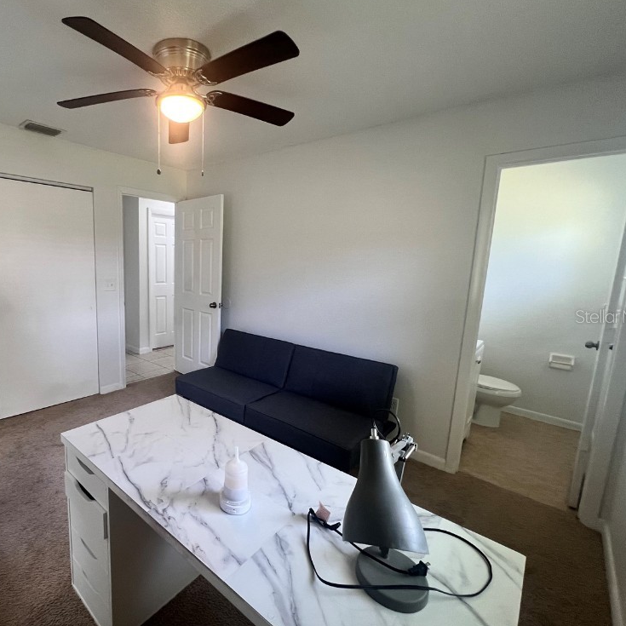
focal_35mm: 16
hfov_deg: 85.0
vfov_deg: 87.4
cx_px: 220
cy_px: 316
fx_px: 327
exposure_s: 1/120
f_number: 1.8
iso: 200
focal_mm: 1.57
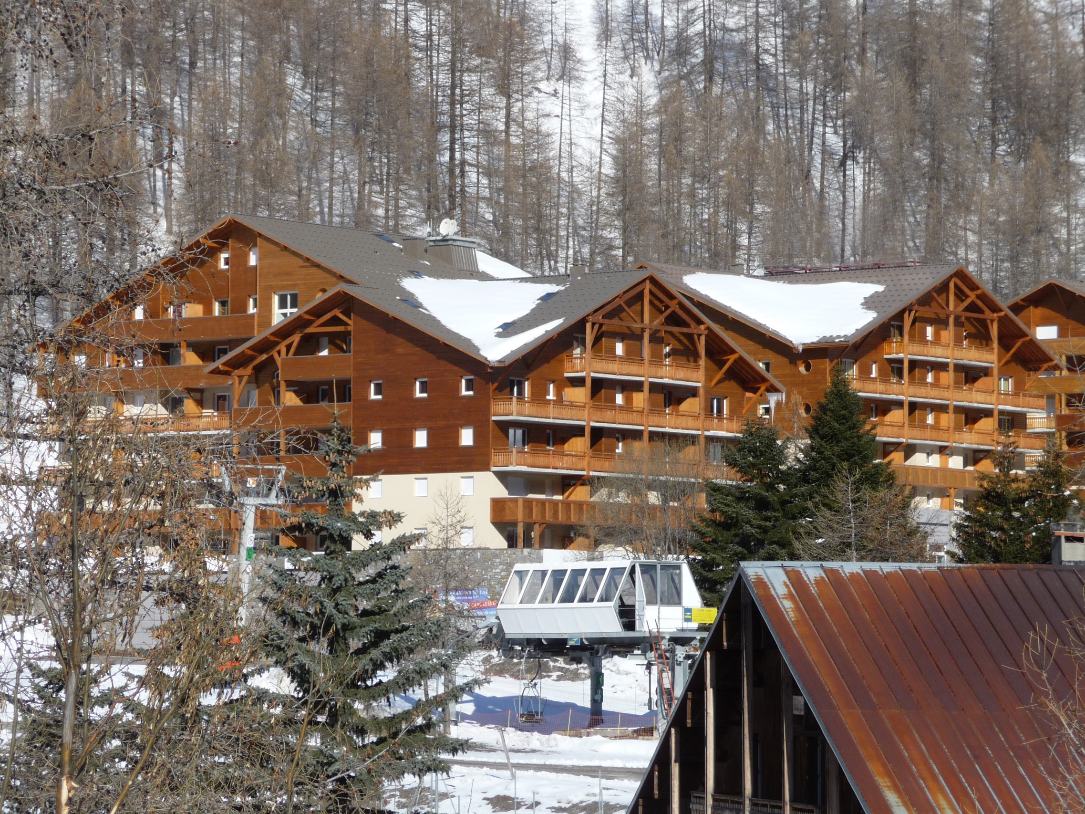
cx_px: 542
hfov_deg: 14.0
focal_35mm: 141
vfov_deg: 10.5
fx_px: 4419
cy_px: 407
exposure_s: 1/800
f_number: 4.8
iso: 100
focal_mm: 24.1
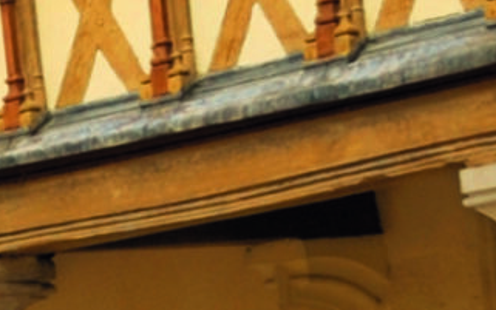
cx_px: -1442
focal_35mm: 268
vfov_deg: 4.9
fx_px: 3625
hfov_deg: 6.4
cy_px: -170
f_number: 8
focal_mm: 22
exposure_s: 1/100
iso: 200
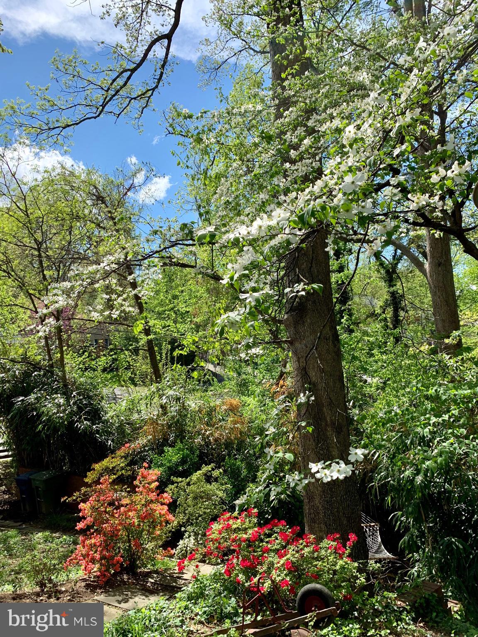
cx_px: 239
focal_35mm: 26
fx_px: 479
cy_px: 318
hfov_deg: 53.1
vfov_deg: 67.3
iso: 25
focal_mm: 4.25
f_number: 1.8
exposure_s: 1/1220
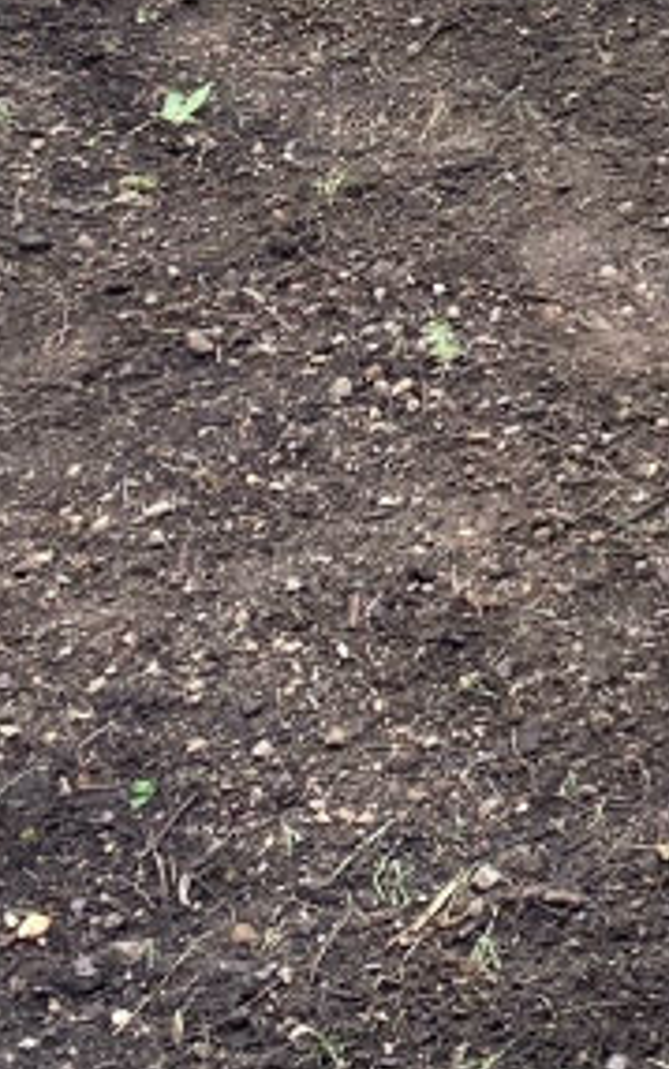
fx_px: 2827
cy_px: -174
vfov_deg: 20.2
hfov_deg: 12.1
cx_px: 1301
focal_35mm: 97
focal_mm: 4.25
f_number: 1.8
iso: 80
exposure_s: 1/121
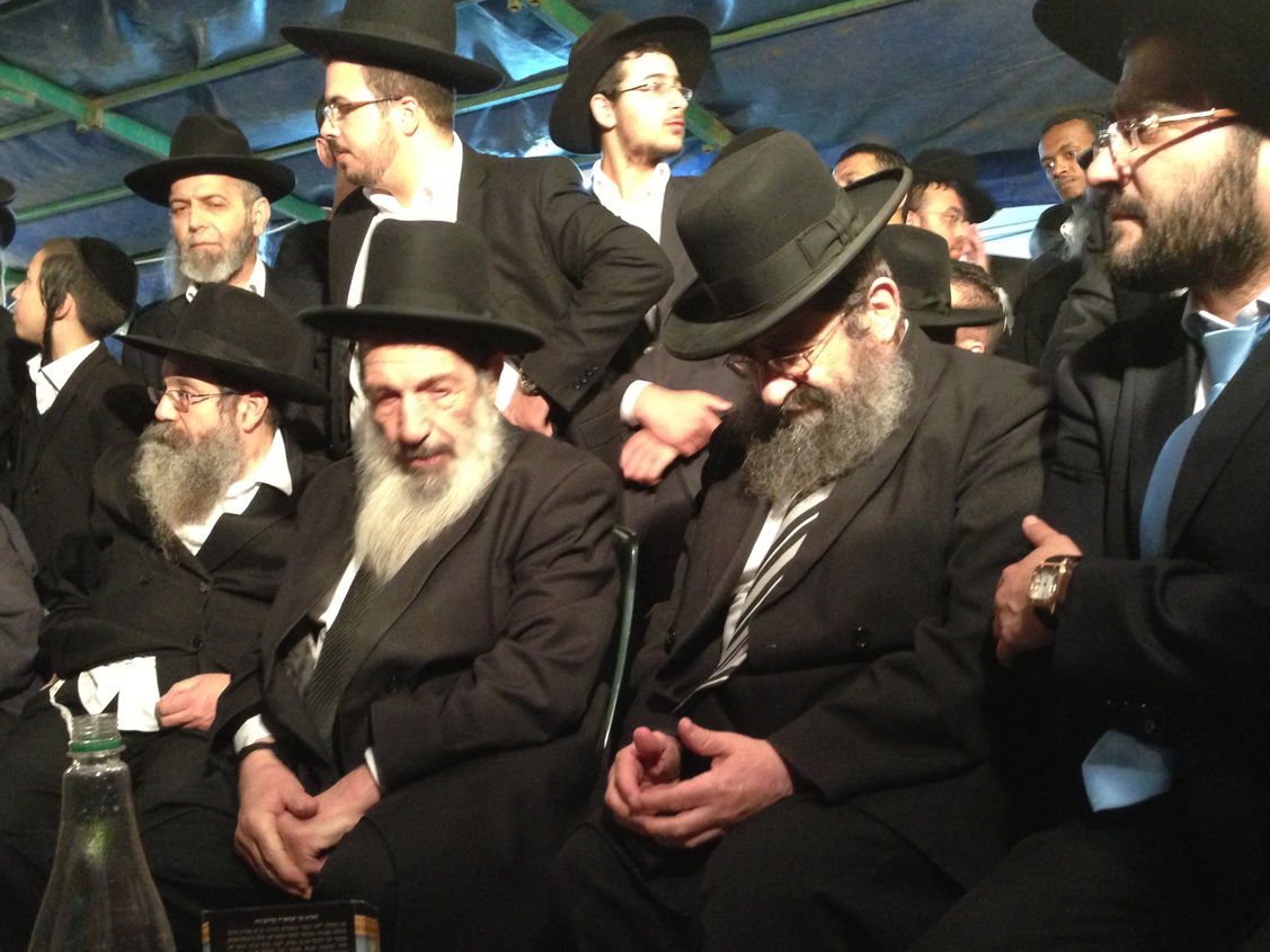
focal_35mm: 41
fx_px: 1504
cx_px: 618
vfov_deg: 35.1
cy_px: 530
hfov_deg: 45.8
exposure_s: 1/15
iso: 500
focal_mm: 4.13
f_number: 2.4
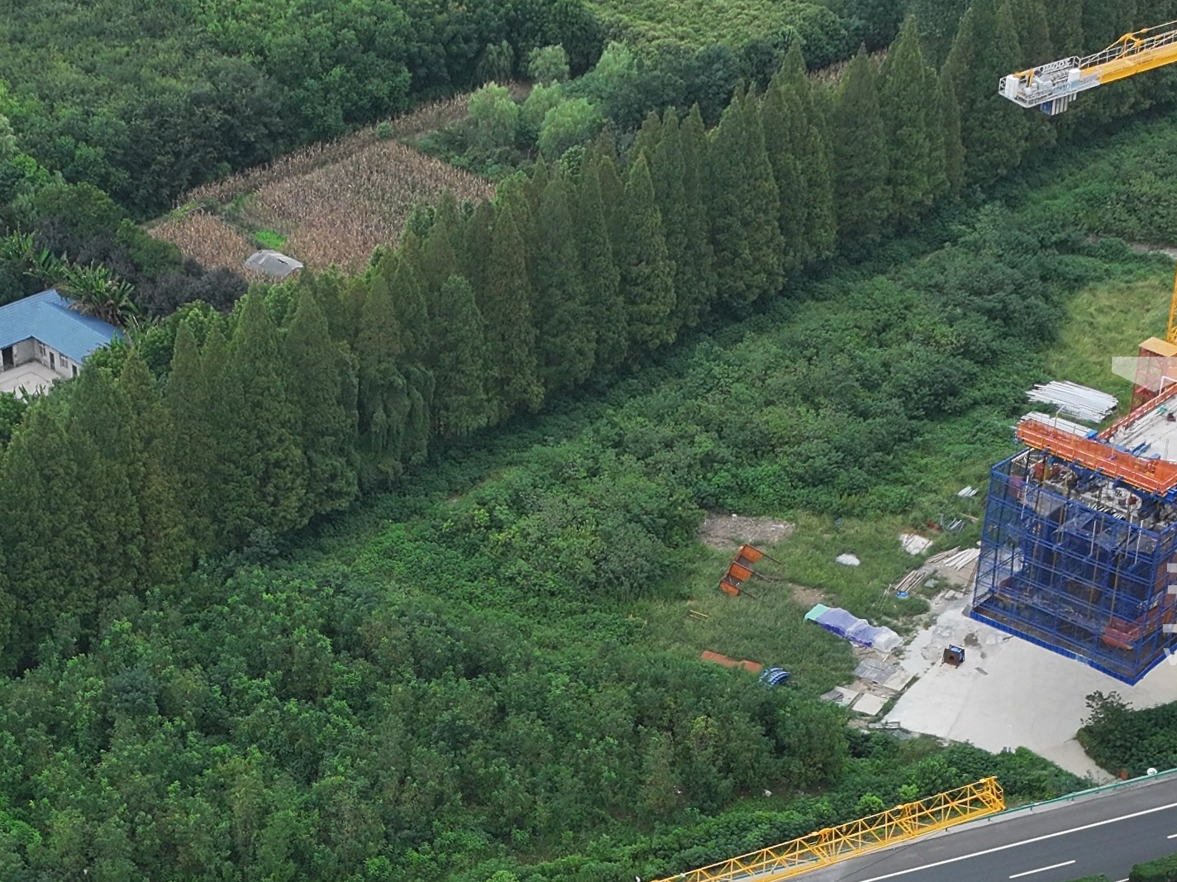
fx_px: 3025
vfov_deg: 15.9
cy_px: 1094
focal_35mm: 89
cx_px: 382
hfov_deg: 21.9
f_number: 2.8
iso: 100
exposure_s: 1/1600
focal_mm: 12.29
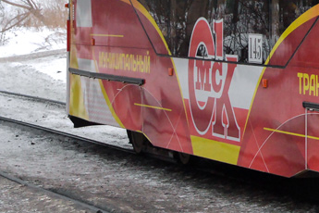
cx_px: 457
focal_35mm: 304
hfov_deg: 6.7
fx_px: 2694
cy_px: -144
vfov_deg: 4.5
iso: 1600
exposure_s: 1/320
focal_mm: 70
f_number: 7.1
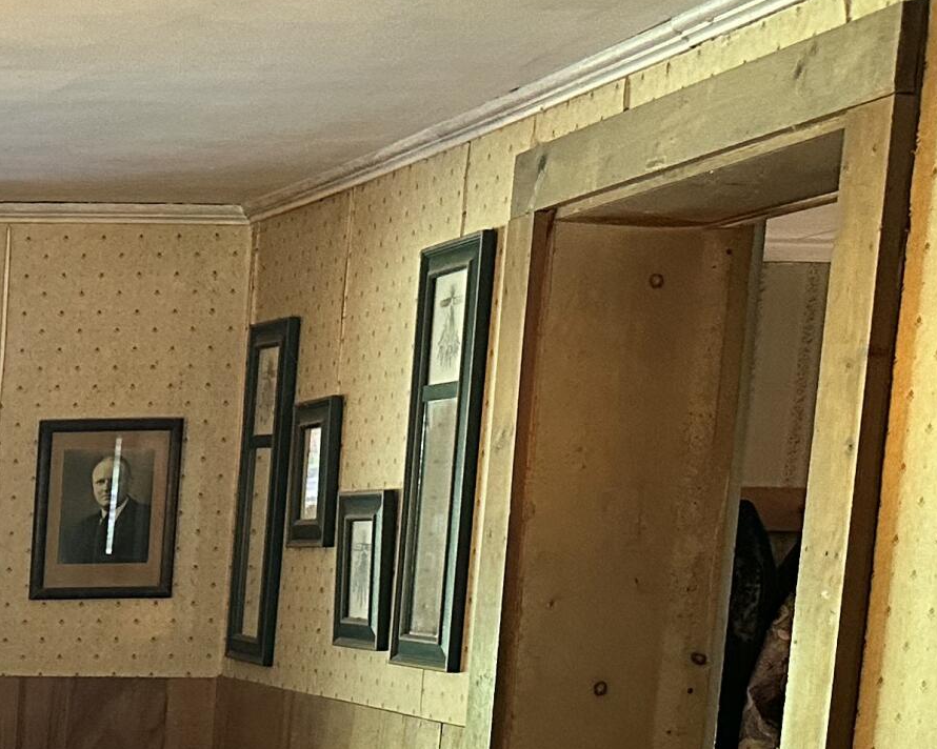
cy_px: 902
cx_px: -580
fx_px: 2191
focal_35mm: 79
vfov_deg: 18.4
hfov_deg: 19.9
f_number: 1.78
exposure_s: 1/60
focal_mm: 6.86
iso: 400
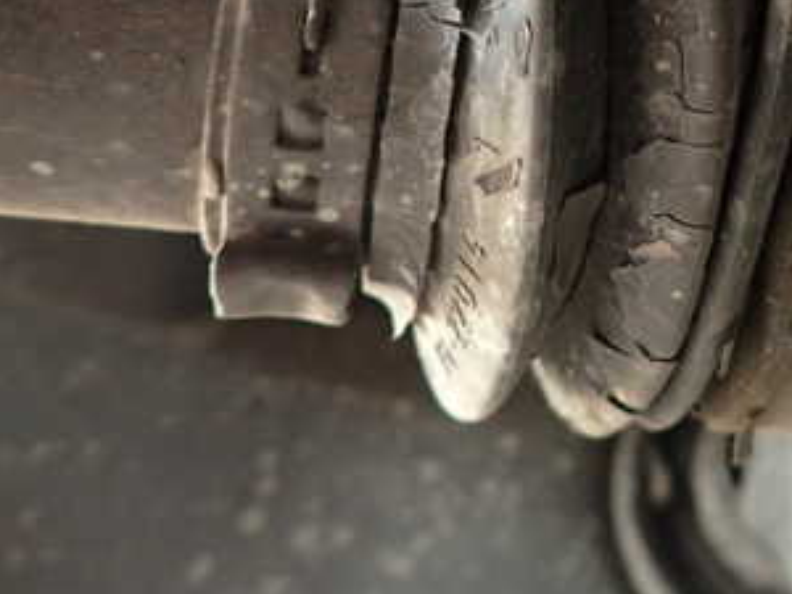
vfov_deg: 28.0
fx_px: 1144
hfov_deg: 35.4
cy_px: 55
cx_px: 744
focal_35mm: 50
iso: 400
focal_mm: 4.5
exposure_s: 1/30
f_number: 2
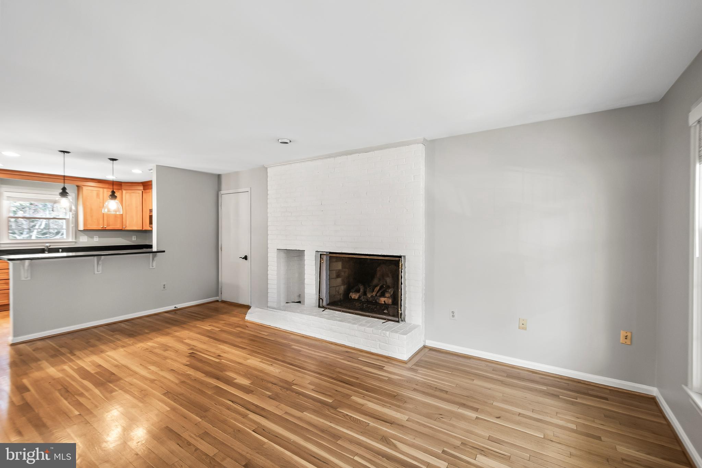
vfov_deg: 77.3
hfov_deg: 100.4
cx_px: 351
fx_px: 292
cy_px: 234
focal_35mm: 15
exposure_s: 1/6
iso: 640
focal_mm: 10
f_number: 7.1
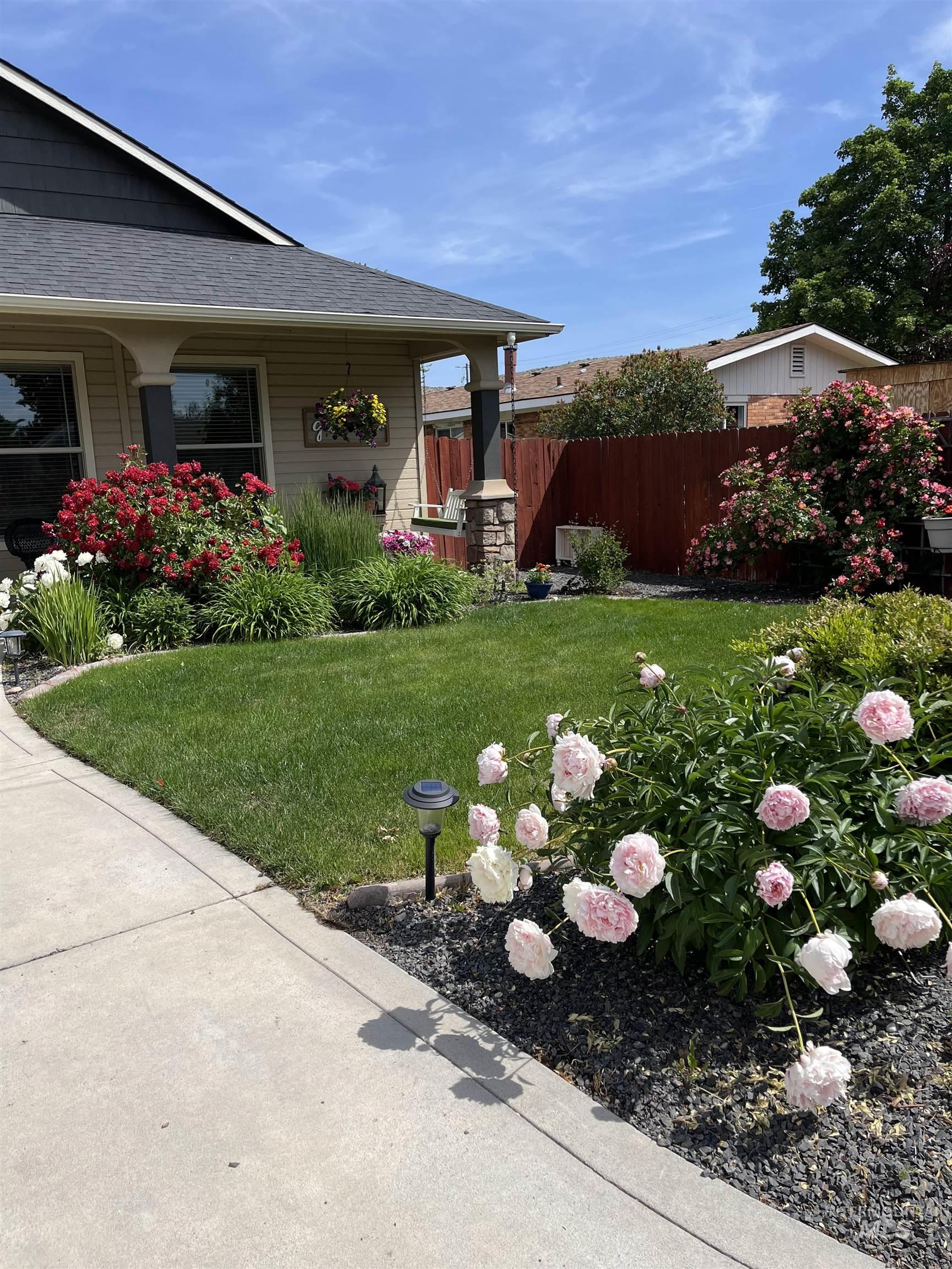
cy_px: 634
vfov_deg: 67.3
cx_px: 476
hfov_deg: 53.1
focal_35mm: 26
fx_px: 953
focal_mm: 5.1
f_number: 1.6
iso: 50
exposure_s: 1/3745
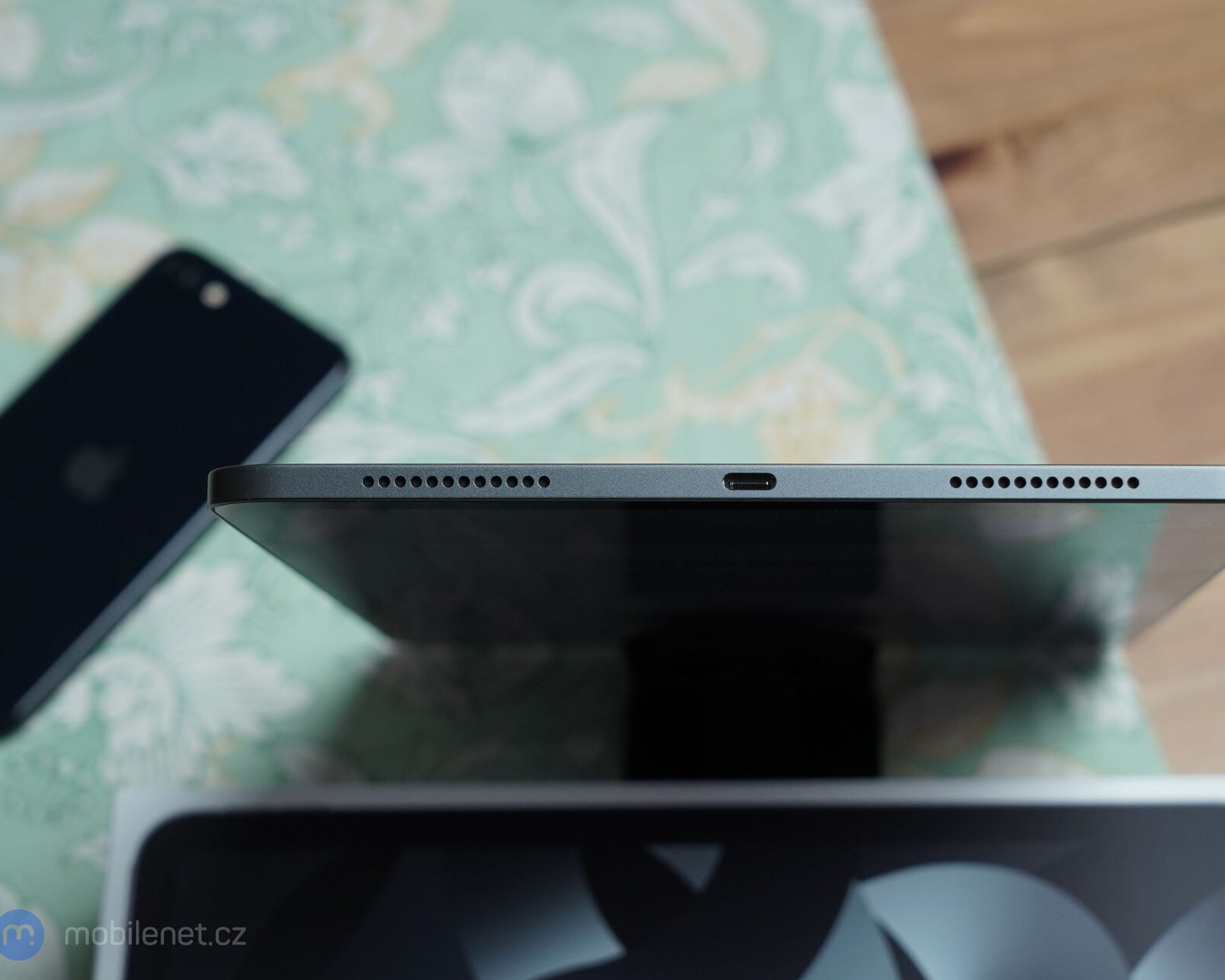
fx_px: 2864
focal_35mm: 79
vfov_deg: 19.4
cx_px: 710
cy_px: 490
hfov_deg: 24.1
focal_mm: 70
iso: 1250
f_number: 7.1
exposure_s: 1/160
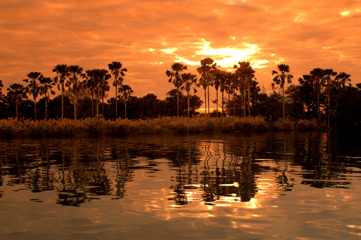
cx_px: 180
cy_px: 120
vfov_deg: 31.8
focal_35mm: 42
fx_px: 421
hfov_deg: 46.4
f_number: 5
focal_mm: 28
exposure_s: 1/100
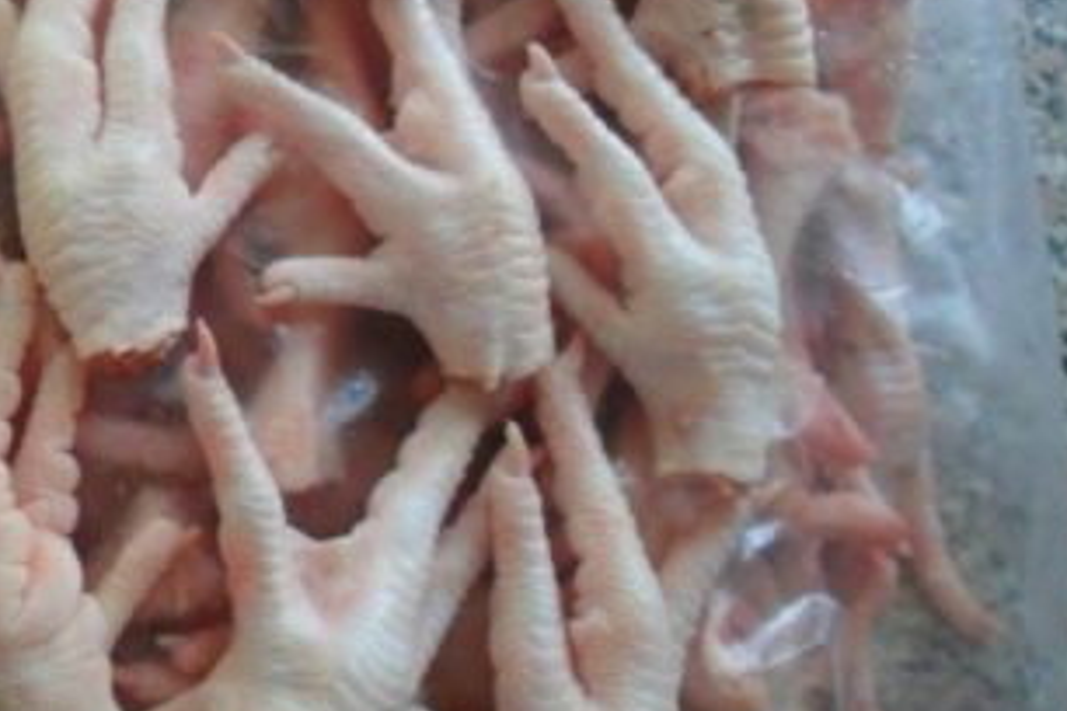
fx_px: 1630
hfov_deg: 35.0
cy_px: 314
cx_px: 202
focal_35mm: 55
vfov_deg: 24.6
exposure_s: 1/45
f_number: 3.5
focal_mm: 4.9
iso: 200
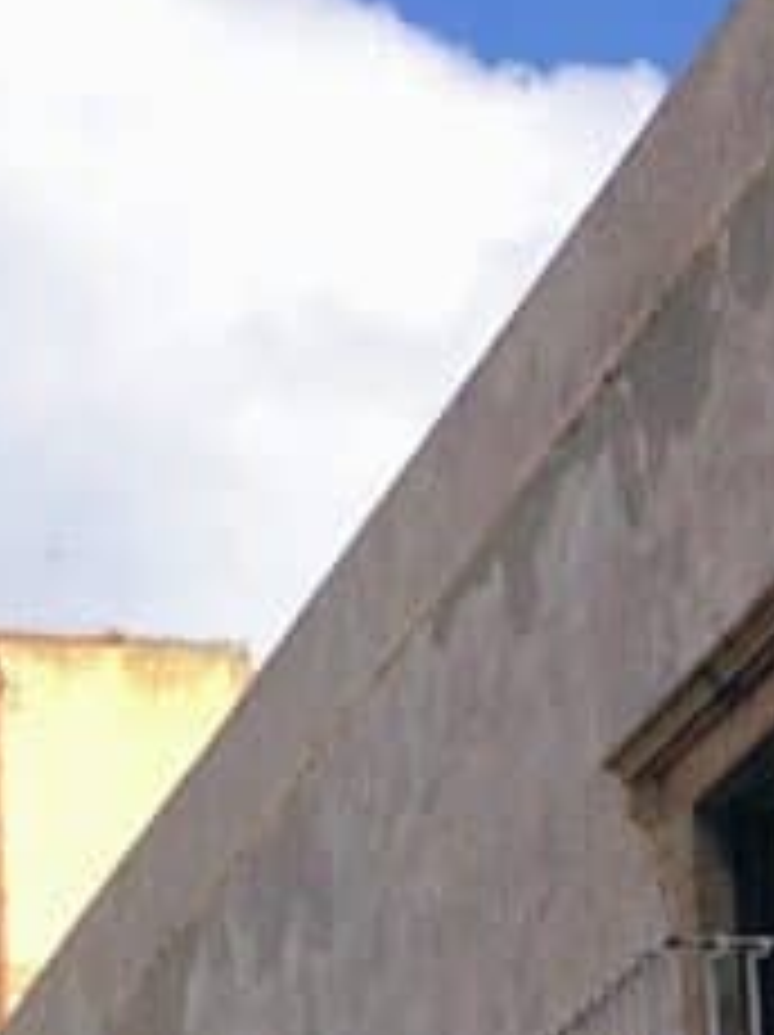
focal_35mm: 156
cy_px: 1606
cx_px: -747
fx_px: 4659
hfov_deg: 9.0
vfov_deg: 12.0
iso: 50
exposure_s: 1/1905
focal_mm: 4.28
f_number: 2.4
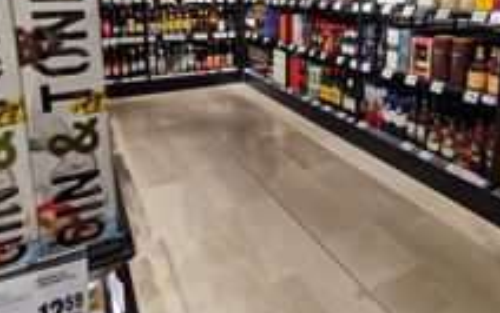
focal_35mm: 28
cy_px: 46
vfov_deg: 41.9
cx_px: 281
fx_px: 382
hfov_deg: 66.2
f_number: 2.2
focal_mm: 2.35
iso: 100
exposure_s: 1/50
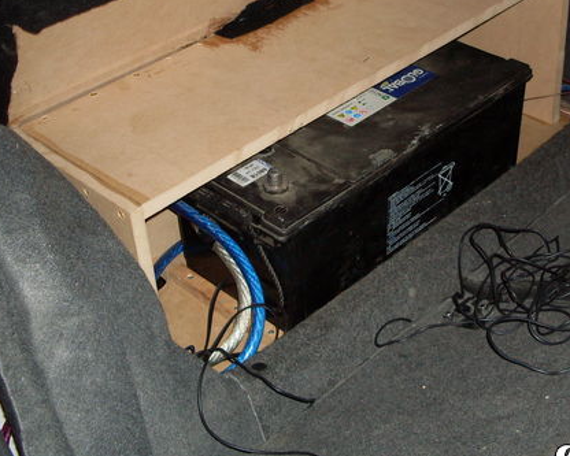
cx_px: 352
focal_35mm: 57
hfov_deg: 32.9
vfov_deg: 26.5
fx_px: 962
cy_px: 137
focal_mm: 6.3
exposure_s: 1/45
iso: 100
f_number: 2.8
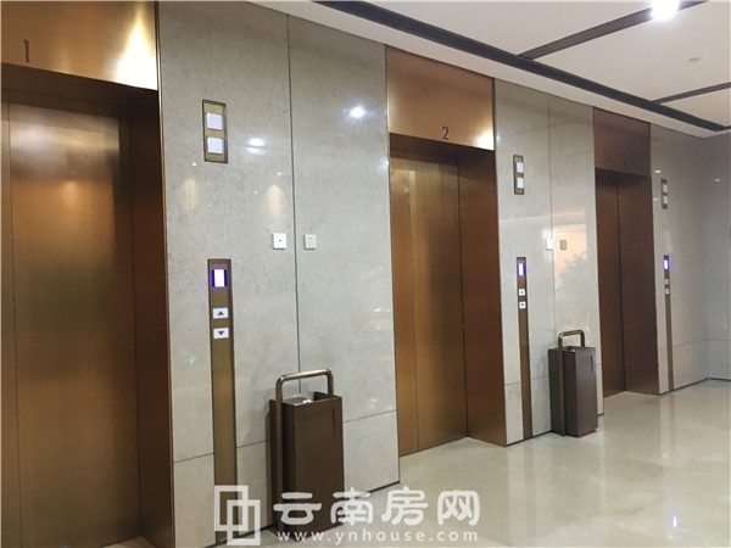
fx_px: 612
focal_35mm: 29
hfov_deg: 61.7
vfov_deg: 48.2
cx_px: 366
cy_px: 274
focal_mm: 4.15
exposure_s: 1/17
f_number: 2.2
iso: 400
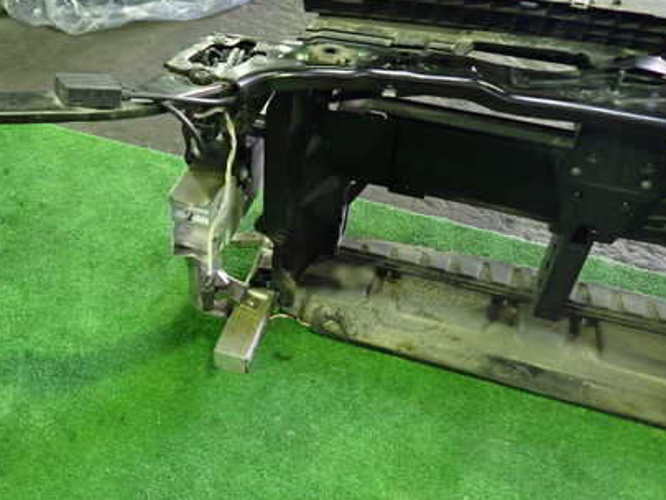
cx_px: 207
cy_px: 230
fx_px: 712
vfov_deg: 38.7
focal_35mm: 37
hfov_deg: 49.0
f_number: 2
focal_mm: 4.5
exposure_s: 1/30
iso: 640
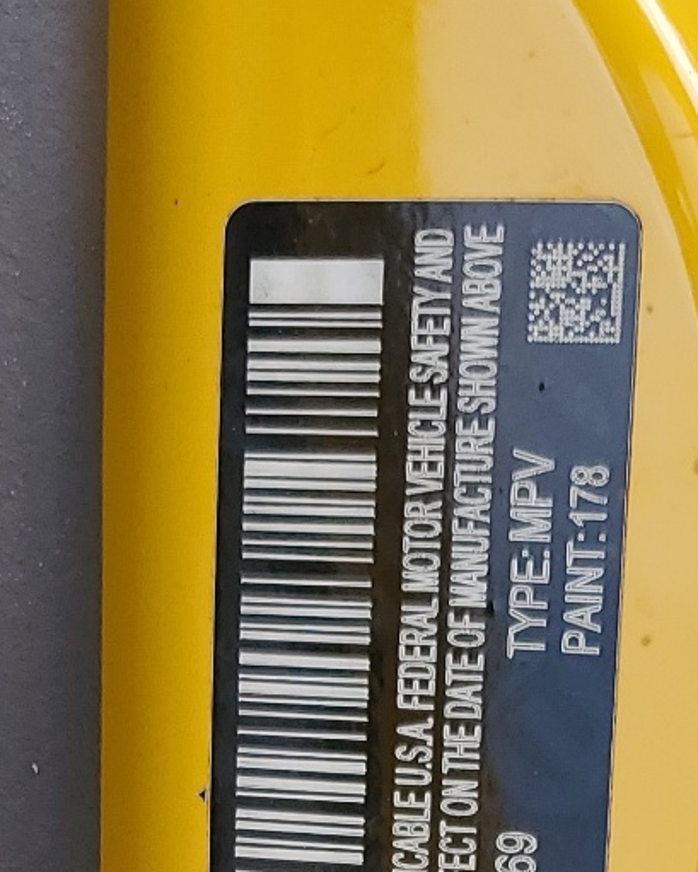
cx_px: 573
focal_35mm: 106
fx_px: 2736
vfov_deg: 16.2
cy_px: 1402
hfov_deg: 14.4
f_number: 1.5
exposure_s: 1/833
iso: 50
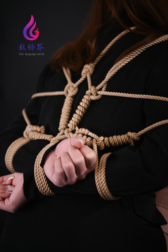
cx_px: 84
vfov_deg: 28.8
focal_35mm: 70
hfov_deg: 19.5
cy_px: 126
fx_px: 490
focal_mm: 70
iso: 100
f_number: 2.8
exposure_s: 1/160
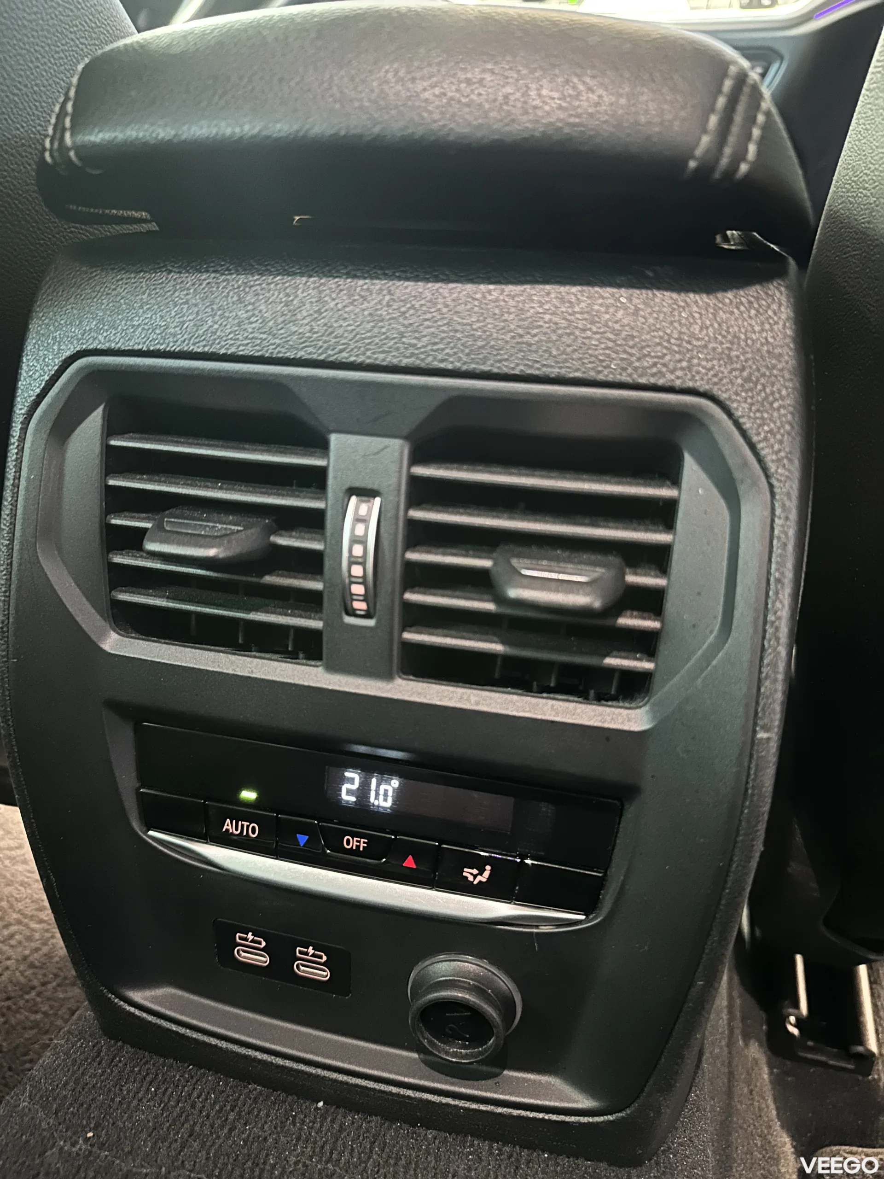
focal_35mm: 24
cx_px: 442
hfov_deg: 56.8
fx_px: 817
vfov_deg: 71.6
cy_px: 590
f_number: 1.78
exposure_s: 1/12
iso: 1000
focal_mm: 6.86
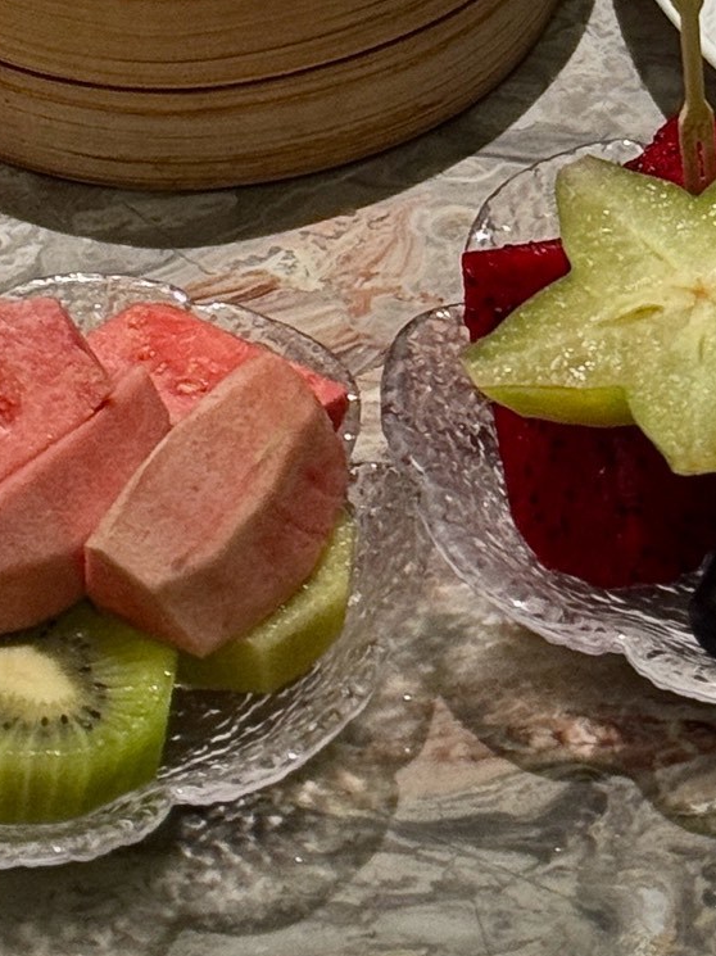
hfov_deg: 8.4
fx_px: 4858
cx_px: 746
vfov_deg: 10.7
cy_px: -620
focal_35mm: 176
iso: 80
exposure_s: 1/50
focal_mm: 6.76
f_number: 1.78
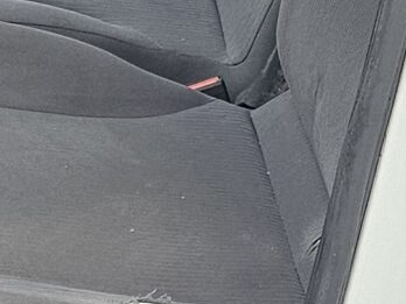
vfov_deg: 8.7
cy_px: -73
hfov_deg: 11.6
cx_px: 420
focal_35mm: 169
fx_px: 1982
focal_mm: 6.3
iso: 250
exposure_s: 1/100
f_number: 1.7
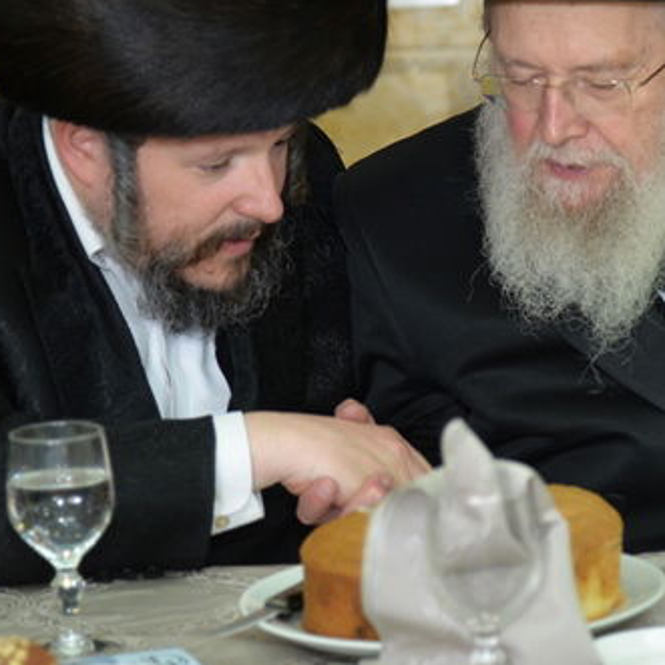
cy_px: 180
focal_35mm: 201
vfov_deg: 8.7
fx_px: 4369
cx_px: 458
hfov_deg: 8.7
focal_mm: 98
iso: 1000
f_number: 4
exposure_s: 1/125
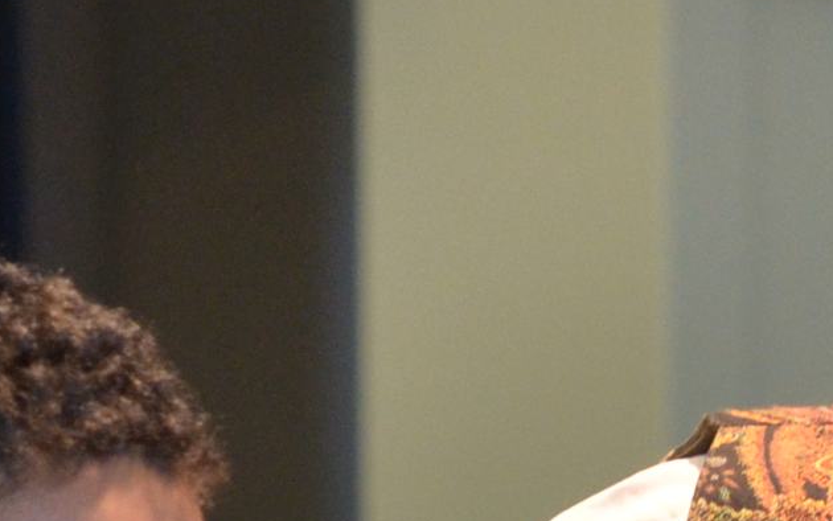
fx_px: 24386
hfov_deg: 2.0
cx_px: 1207
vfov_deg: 1.2
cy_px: 824
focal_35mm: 1074
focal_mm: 120
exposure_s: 1/250
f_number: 4
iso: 1000
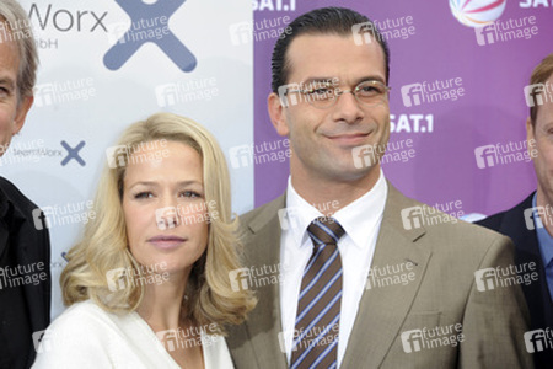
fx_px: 2918
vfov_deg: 7.2
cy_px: 184
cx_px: 276
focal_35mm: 190
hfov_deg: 10.8
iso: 320
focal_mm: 190
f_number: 6.3
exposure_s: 1/200
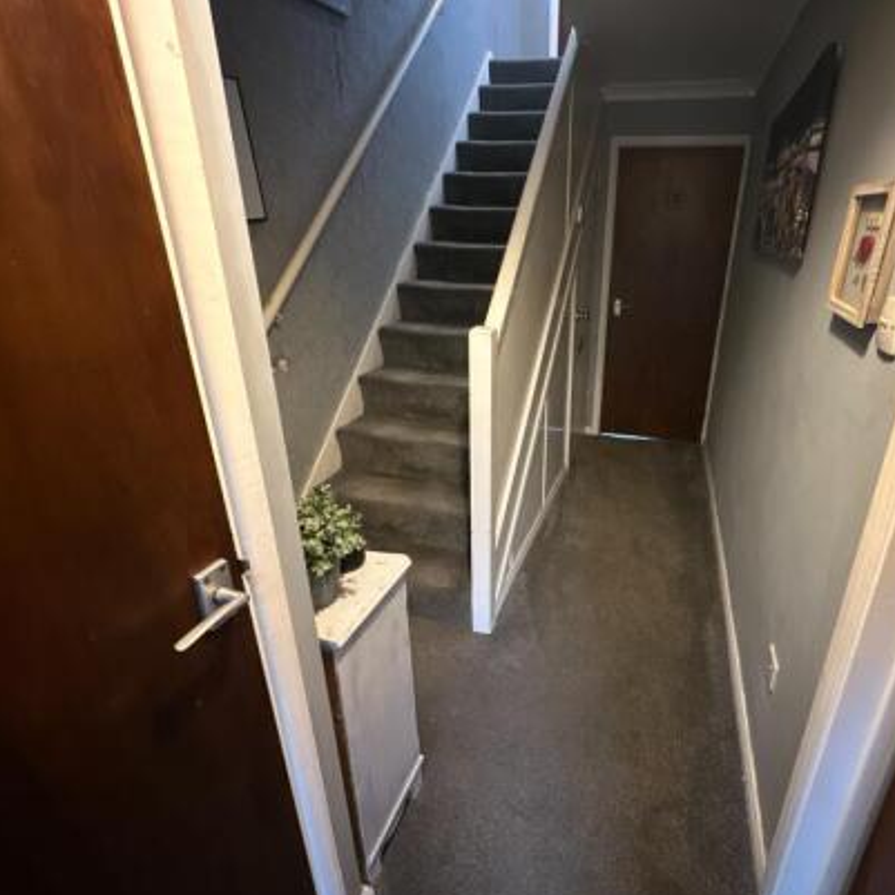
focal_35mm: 18
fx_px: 527
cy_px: 450
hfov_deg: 79.8
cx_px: 535
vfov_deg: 80.7
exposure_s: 1/42
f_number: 2.2
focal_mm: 2.22
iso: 1250
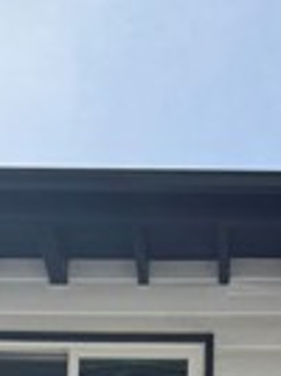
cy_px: 716
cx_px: 244
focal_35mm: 115
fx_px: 1249
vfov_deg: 14.6
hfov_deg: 12.8
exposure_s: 1/4405
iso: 100
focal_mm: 6.76
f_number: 1.78
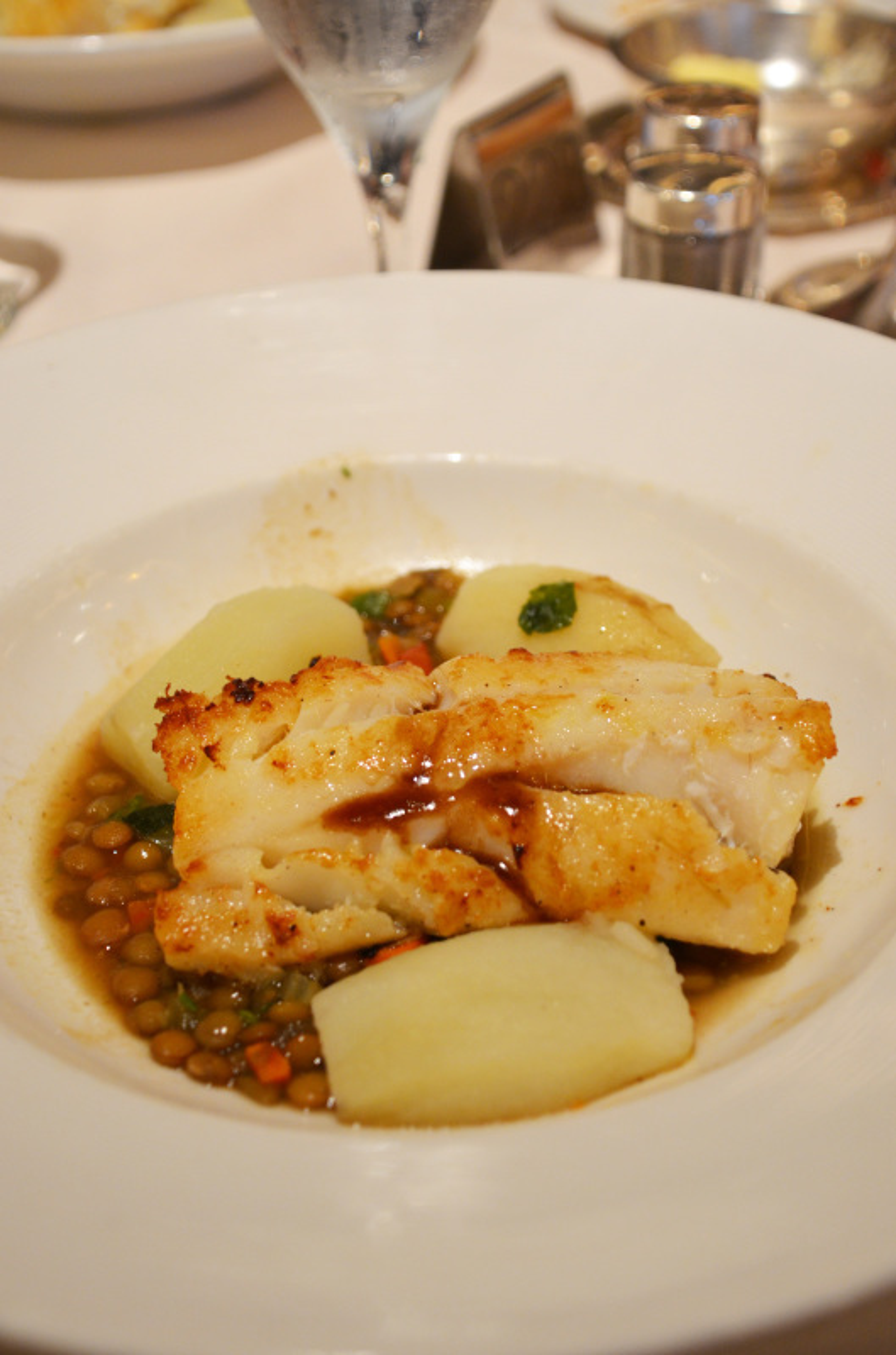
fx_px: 1689
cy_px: 678
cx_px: 448
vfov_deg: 43.7
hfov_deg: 29.7
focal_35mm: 45
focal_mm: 30
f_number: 4
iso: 800
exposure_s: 1/30
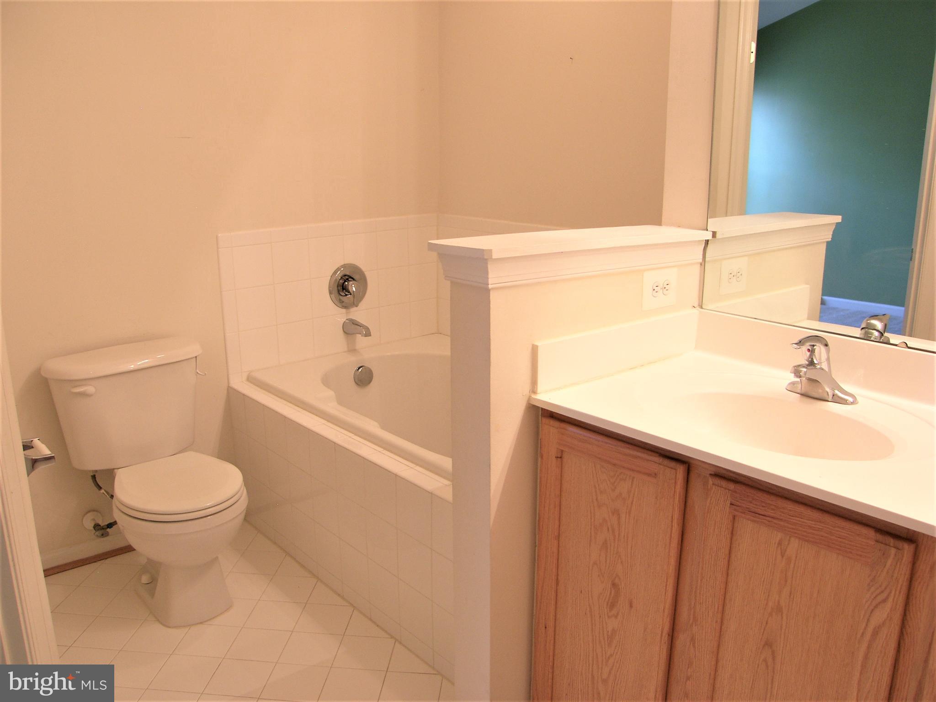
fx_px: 757
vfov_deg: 49.7
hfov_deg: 63.4
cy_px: 351
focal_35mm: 28
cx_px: 468
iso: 64
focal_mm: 7.4
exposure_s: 1/30
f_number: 2.2
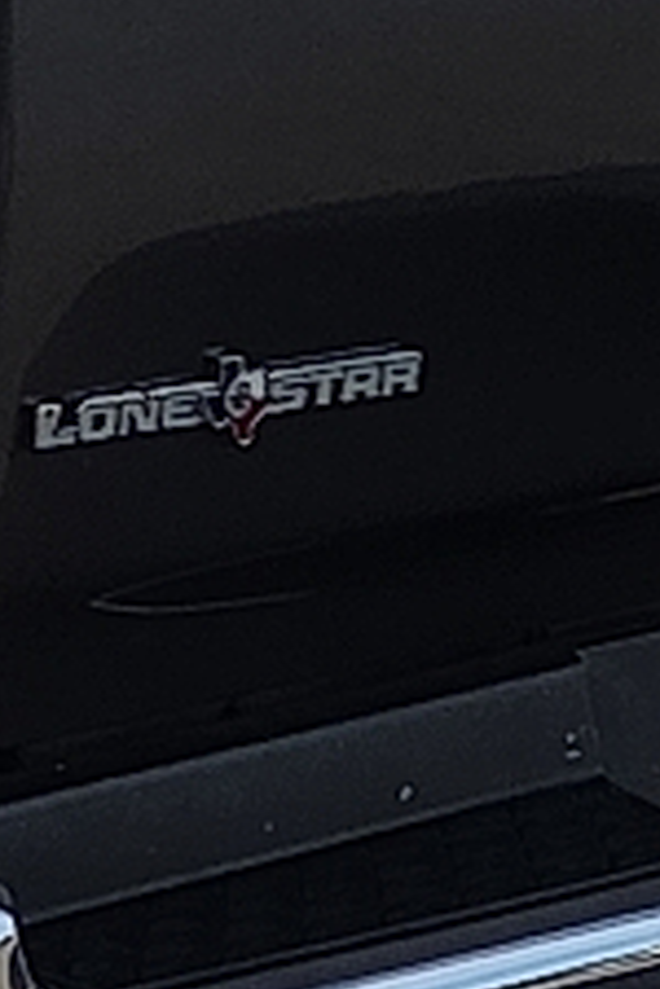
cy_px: -215
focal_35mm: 237
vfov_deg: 8.6
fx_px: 6517
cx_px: -1065
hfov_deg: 5.5
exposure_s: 1/5000
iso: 77
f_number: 1.8
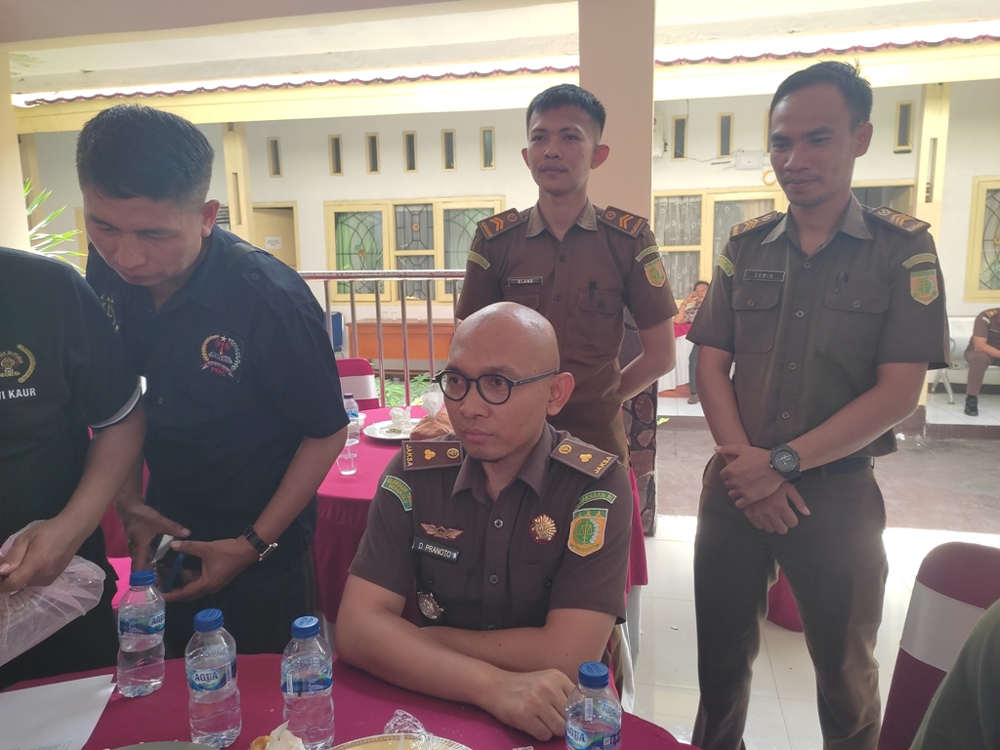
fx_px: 751
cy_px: 375
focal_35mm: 26
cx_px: 500
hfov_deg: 67.3
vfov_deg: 53.1
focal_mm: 4.74
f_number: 1.79
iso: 112
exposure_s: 1/100
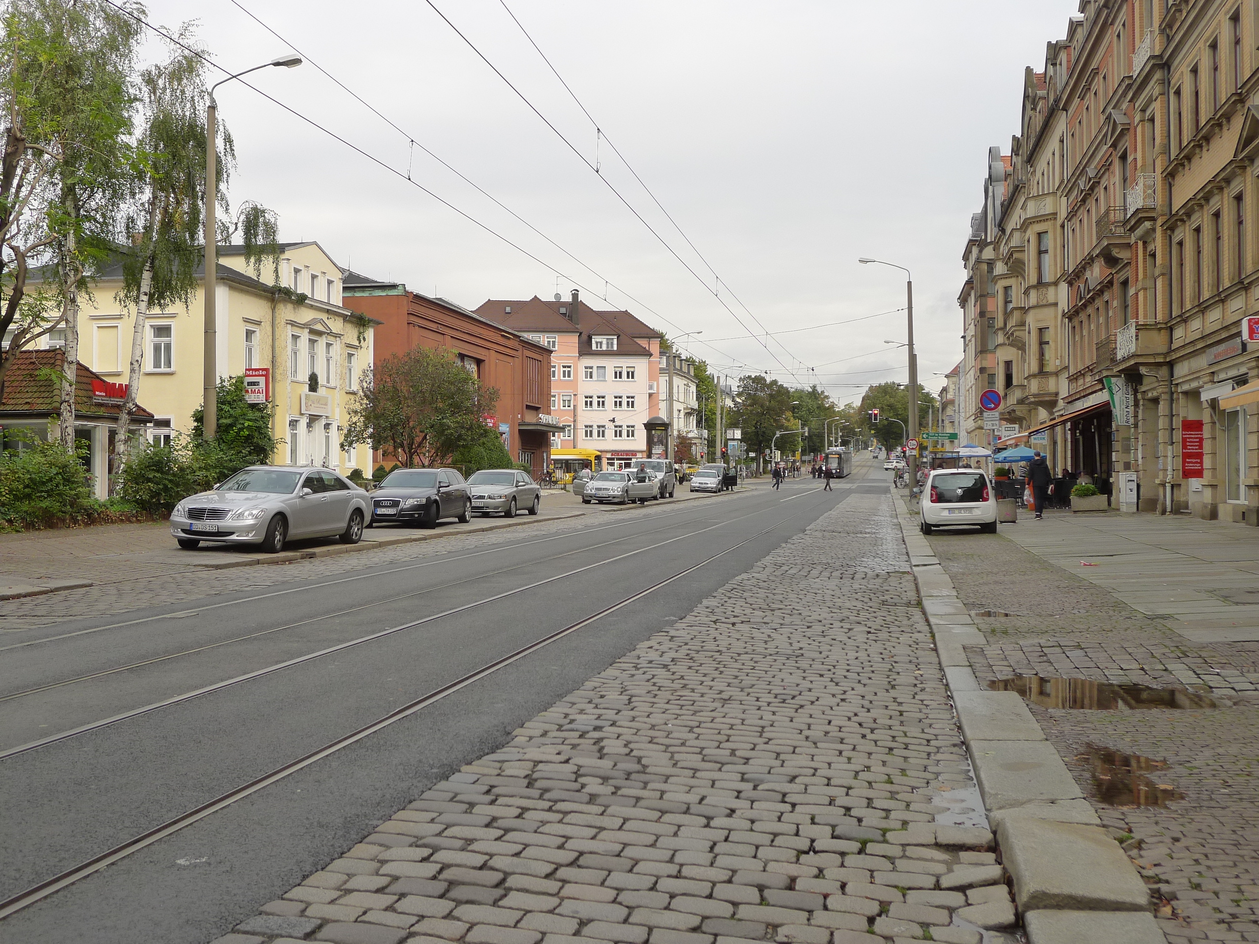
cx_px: 630
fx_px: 1273
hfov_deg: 52.6
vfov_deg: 40.7
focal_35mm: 35
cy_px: 472
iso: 125
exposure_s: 1/400
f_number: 3.5
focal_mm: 7.5
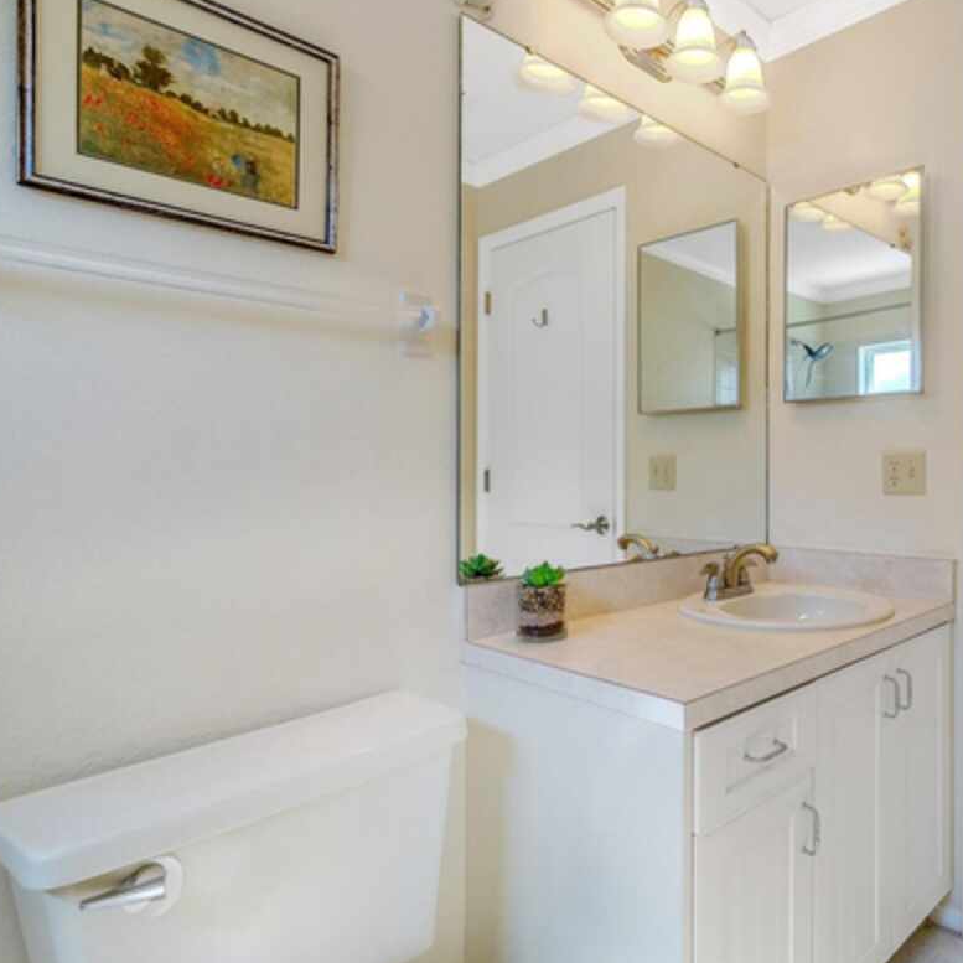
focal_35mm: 21
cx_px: 736
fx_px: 661
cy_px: 452
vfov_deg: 72.1
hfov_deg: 67.0
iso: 320
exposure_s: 1/200
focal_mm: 10
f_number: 7.1
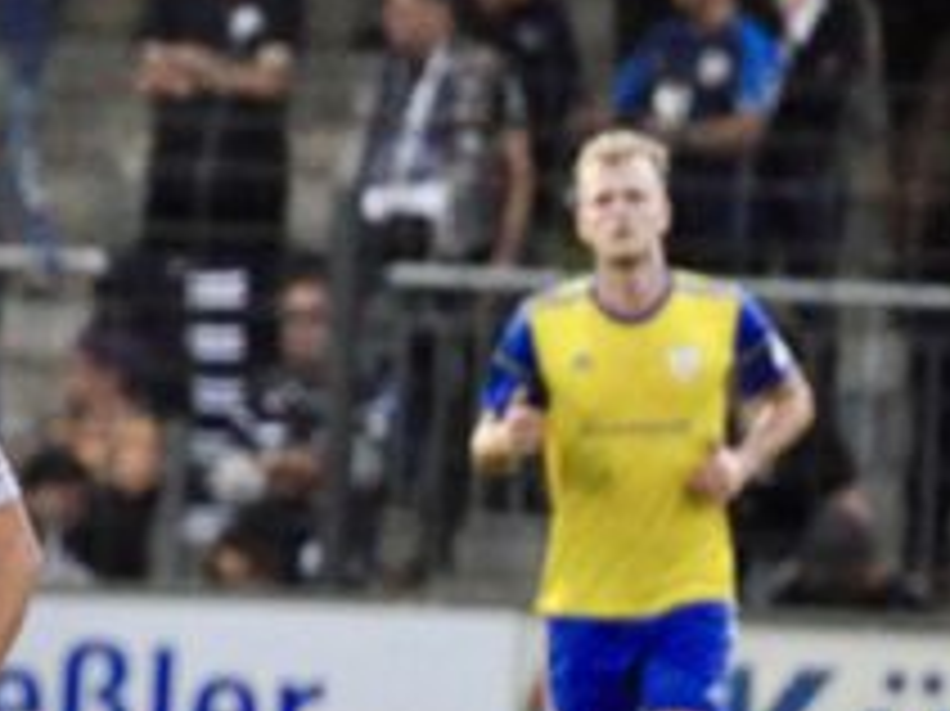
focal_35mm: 1397
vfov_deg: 1.1
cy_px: 508
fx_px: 38317
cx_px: -1058
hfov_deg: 1.4
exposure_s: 1/1250
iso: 3200
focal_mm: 200
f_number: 2.8
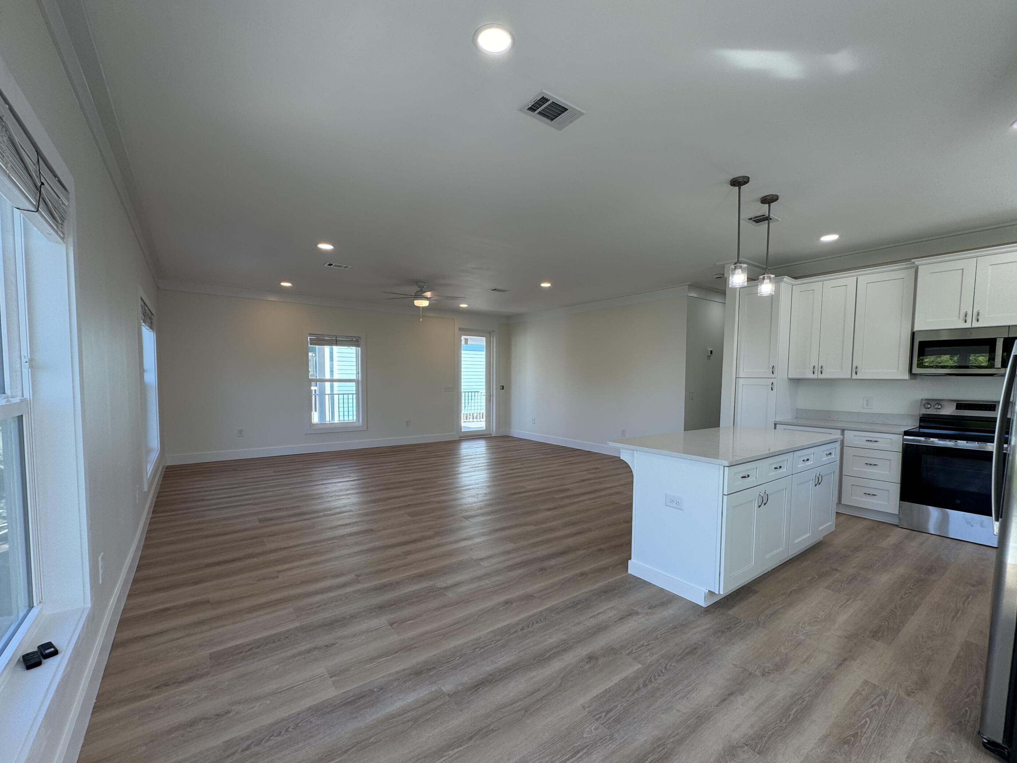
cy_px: 404
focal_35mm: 15
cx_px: 516
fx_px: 441
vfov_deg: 81.7
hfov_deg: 98.2
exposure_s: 1/120
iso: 40
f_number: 2.2
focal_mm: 2.22
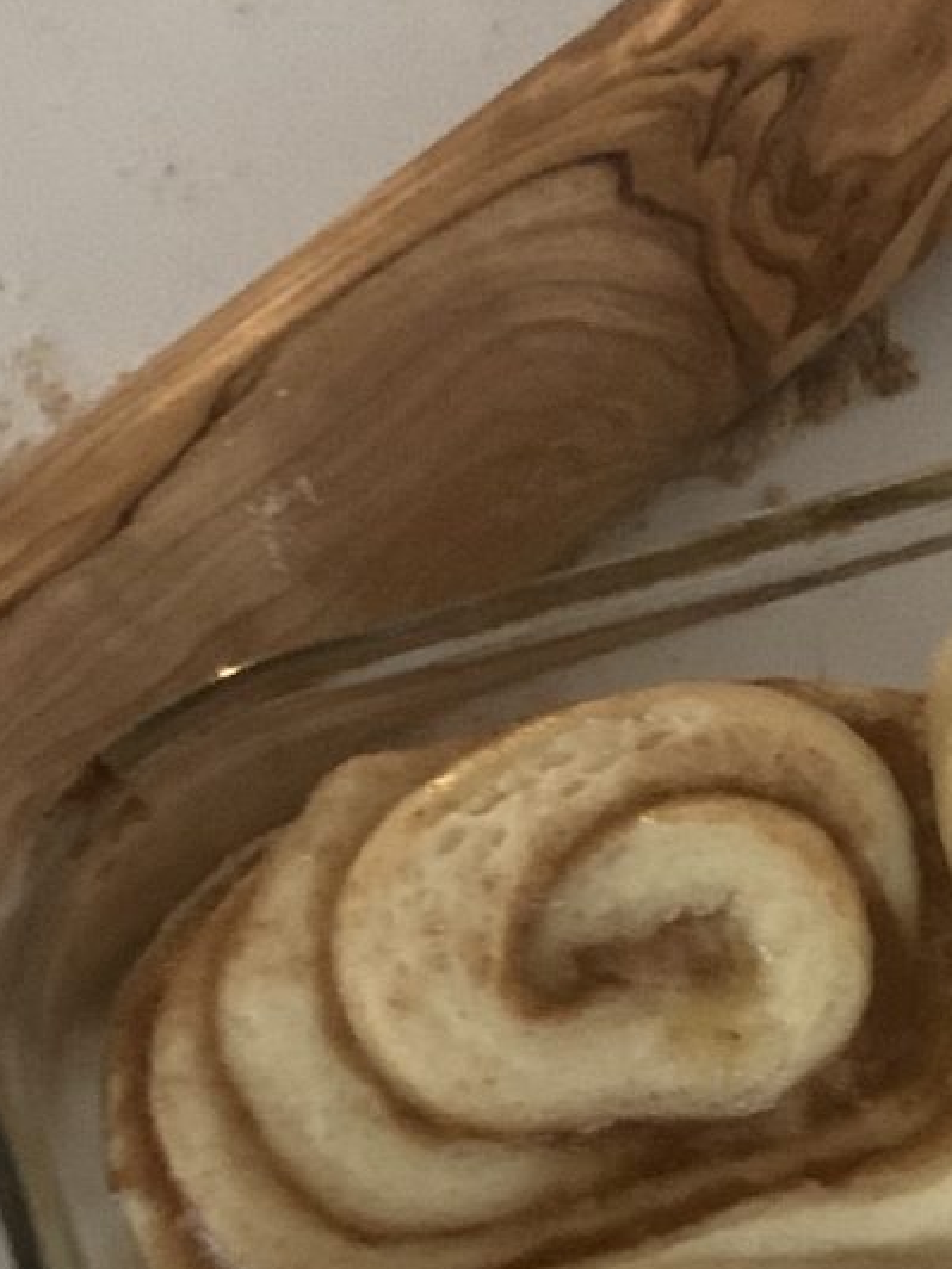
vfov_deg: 18.6
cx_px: 902
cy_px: 1515
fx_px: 3667
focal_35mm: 100
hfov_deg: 14.6
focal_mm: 4.25
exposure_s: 1/30
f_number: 1.8
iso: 800
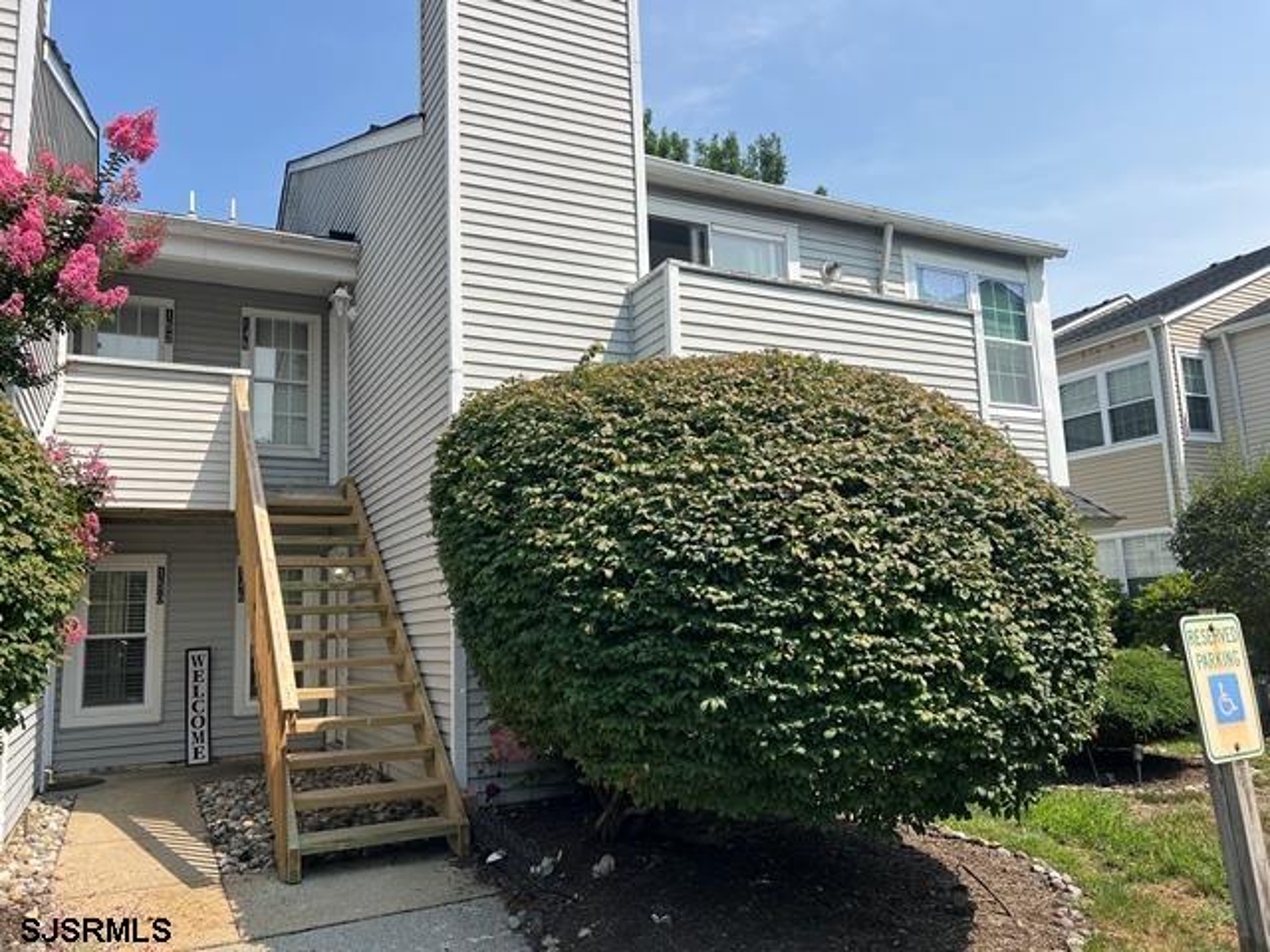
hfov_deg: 67.3
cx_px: 635
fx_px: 954
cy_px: 476
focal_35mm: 26
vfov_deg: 53.1
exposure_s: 1/3571
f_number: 1.5
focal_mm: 5.7
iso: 50
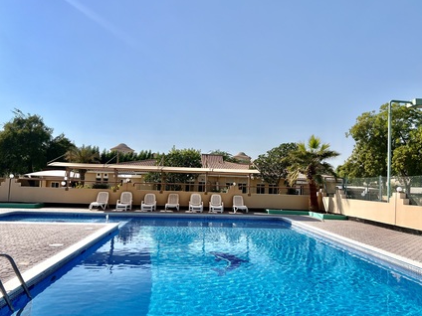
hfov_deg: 63.4
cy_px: 160
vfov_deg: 49.7
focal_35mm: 28
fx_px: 341
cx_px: 225
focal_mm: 5.7
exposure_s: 1/8696
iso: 50
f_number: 1.5
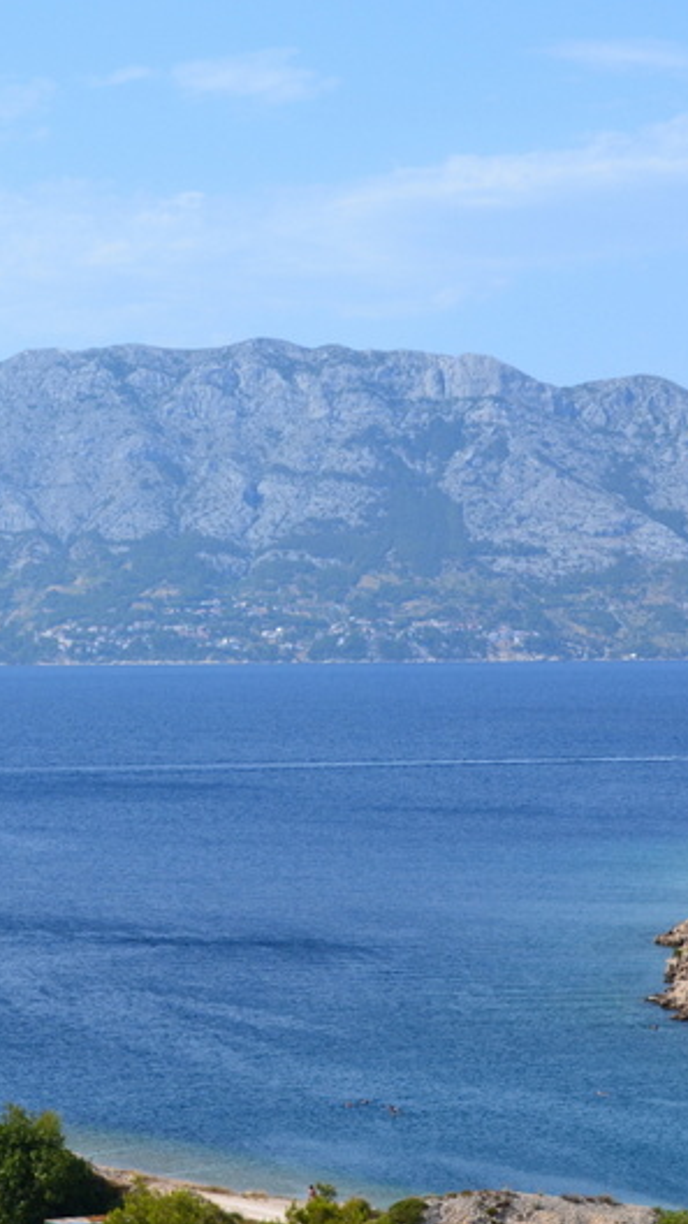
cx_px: 167
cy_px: 617
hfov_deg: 12.1
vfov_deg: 21.4
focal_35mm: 100
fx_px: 3243
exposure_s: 1/400
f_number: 11
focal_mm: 42
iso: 400
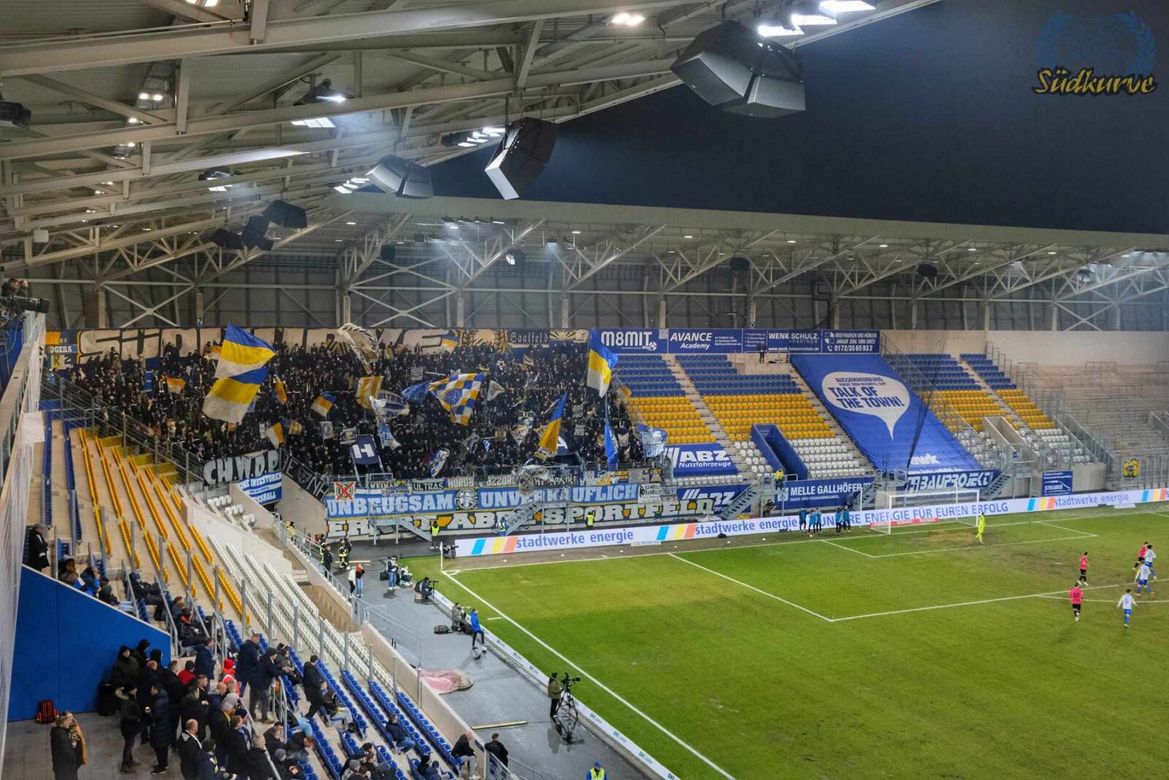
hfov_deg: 53.1
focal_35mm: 36
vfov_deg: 36.9
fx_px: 1169
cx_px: 584
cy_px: 390
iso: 2500
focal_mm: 24.3
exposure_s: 1/250
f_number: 4.5
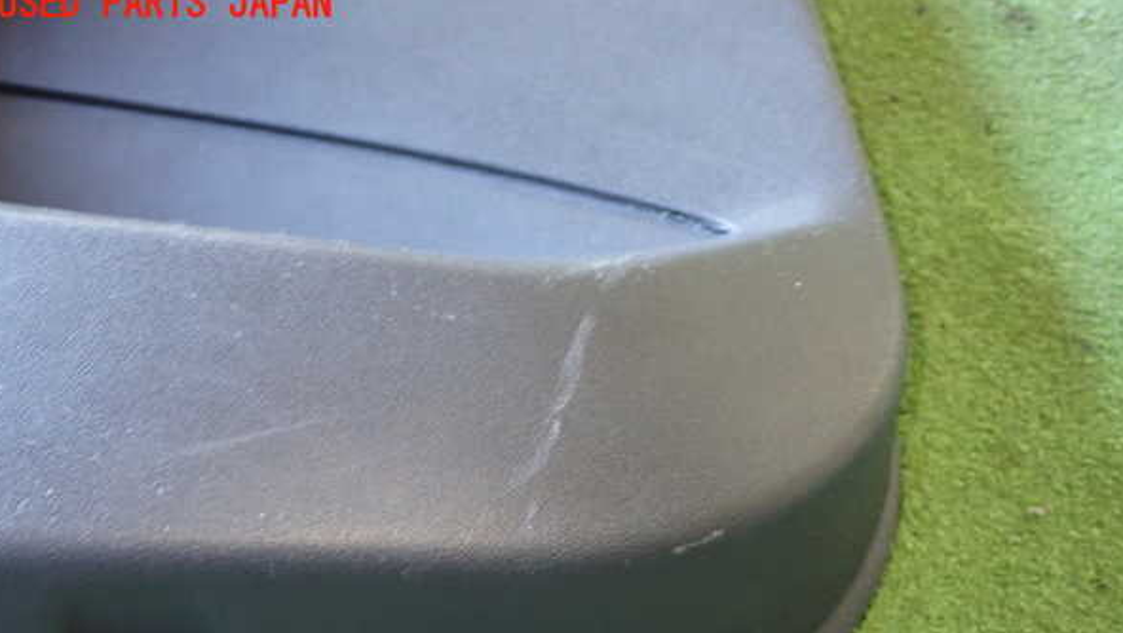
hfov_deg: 48.3
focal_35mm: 42
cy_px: 409
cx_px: 557
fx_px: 1251
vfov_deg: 28.2
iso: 800
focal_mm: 6.83
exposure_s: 1/25
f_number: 2.7
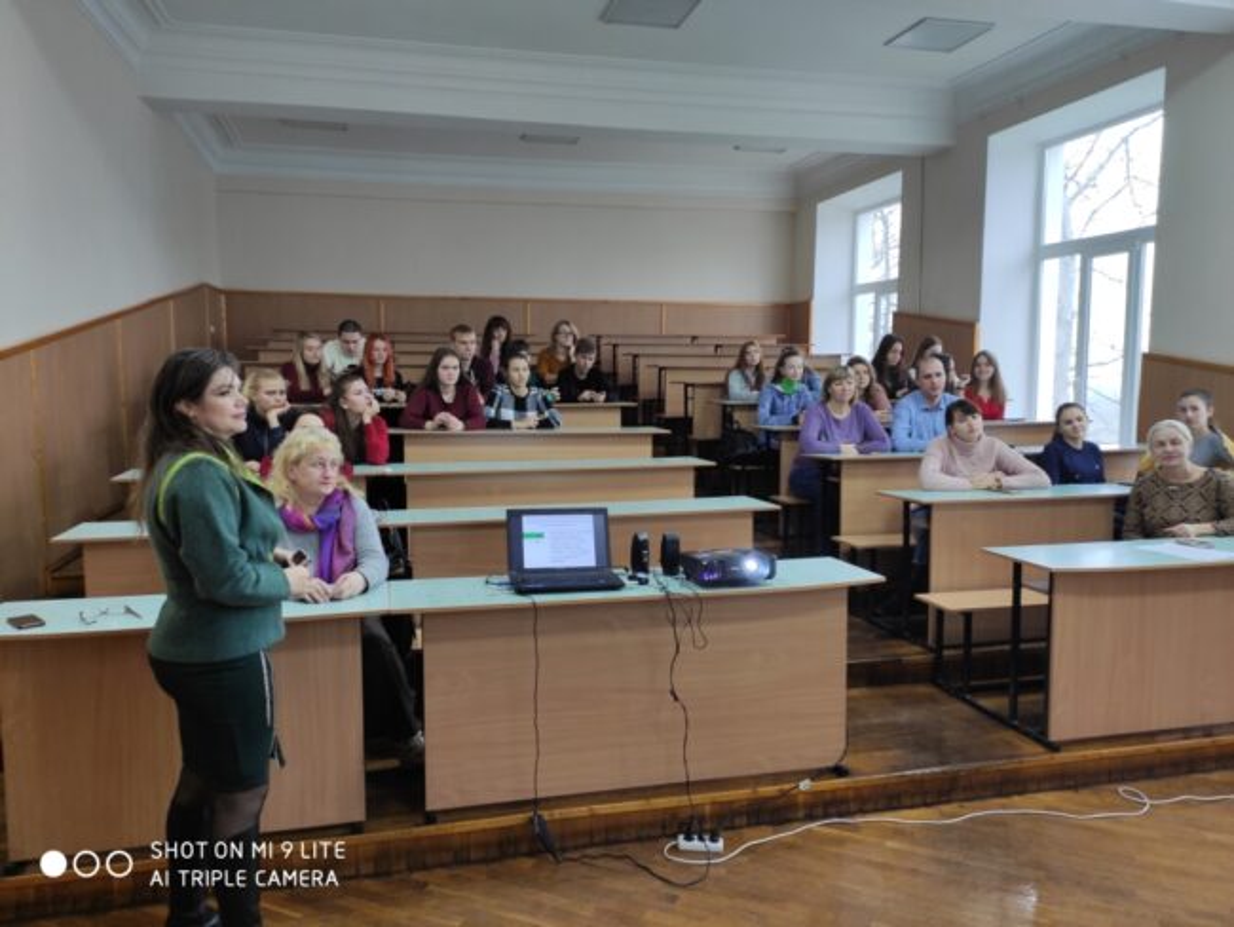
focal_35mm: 25
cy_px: 464
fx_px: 892
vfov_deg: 54.9
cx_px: 617
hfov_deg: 69.4
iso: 198
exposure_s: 1/33
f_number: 1.79
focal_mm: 4.74
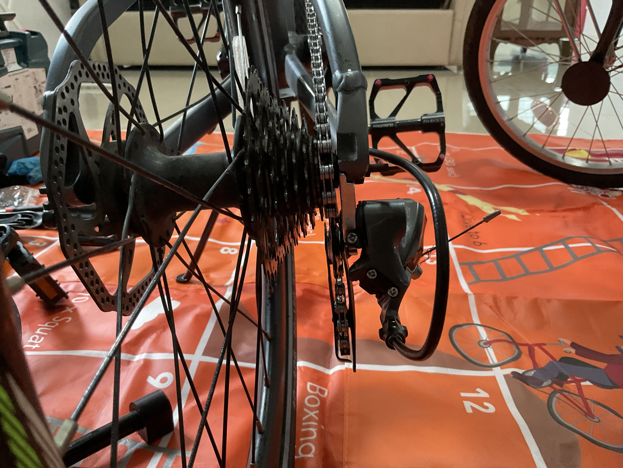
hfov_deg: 61.7
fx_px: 522
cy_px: 234
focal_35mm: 29
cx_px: 312
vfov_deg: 48.2
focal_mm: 3
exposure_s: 1/60
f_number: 1.8
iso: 200
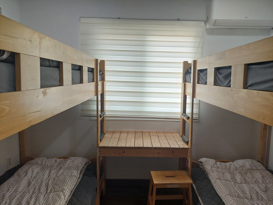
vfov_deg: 54.9
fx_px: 197
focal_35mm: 25
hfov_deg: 69.4
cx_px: 136
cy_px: 102
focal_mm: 5.23
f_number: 1.8
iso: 50
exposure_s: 1/60
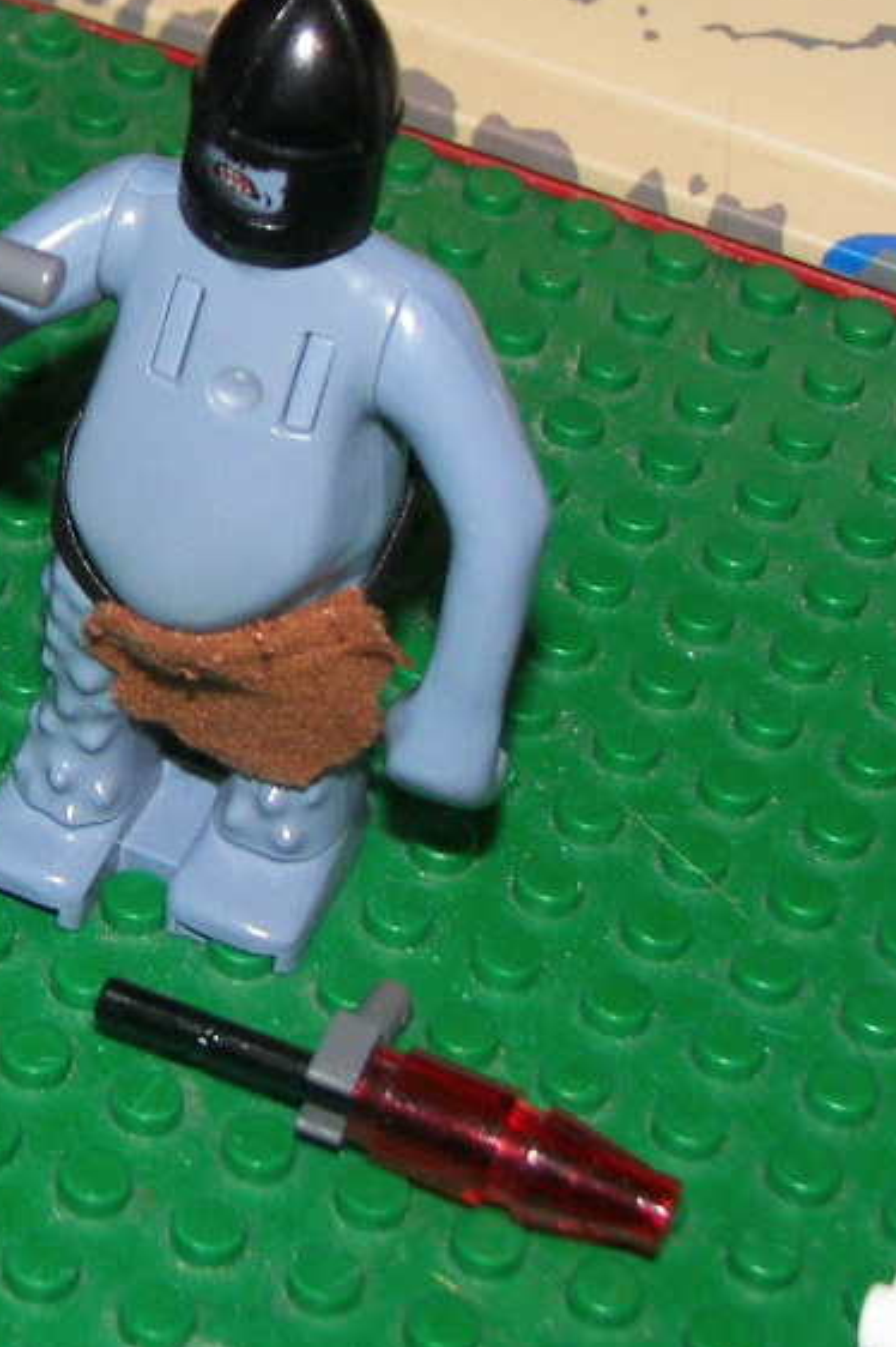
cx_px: -36
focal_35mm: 128
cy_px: 460
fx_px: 4784
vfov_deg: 16.0
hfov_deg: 10.6
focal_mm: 8.9
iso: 100
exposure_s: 1/30
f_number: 2.8
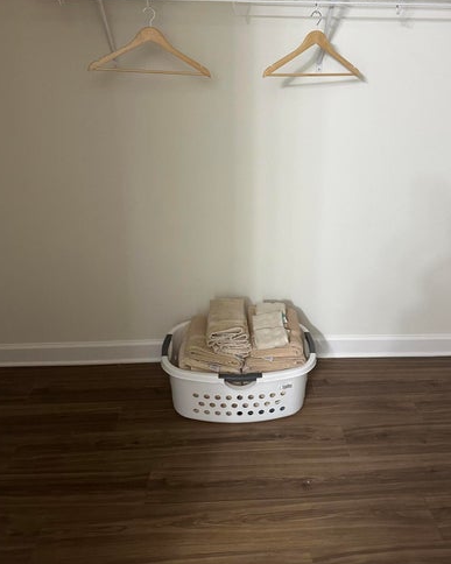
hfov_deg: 46.9
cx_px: 266
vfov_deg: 56.7
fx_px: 517
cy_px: 220
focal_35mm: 31
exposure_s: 1/60
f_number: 1.78
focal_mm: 6.86
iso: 400
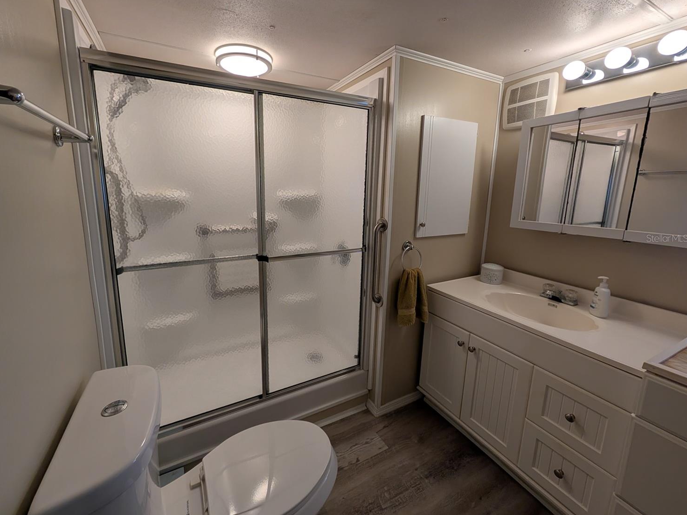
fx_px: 258
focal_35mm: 13
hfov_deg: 106.0
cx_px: 319
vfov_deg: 89.8
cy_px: 238
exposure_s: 1/141
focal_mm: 2.02
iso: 48
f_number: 1.7
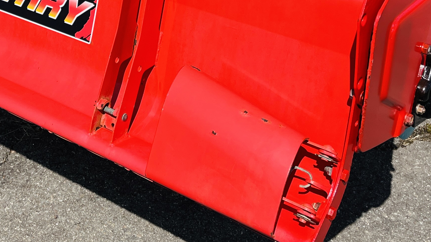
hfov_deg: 31.6
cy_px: -72
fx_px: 754
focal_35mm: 66
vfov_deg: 17.2
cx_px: 134
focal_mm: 5.1
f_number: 1.6
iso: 50
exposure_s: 1/3521
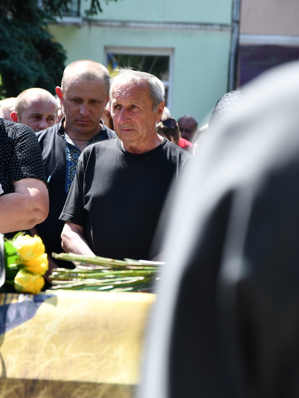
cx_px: 130
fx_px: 2624
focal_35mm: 228
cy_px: 198
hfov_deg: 6.5
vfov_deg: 8.7
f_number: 5.6
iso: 360
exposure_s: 1/500
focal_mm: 105
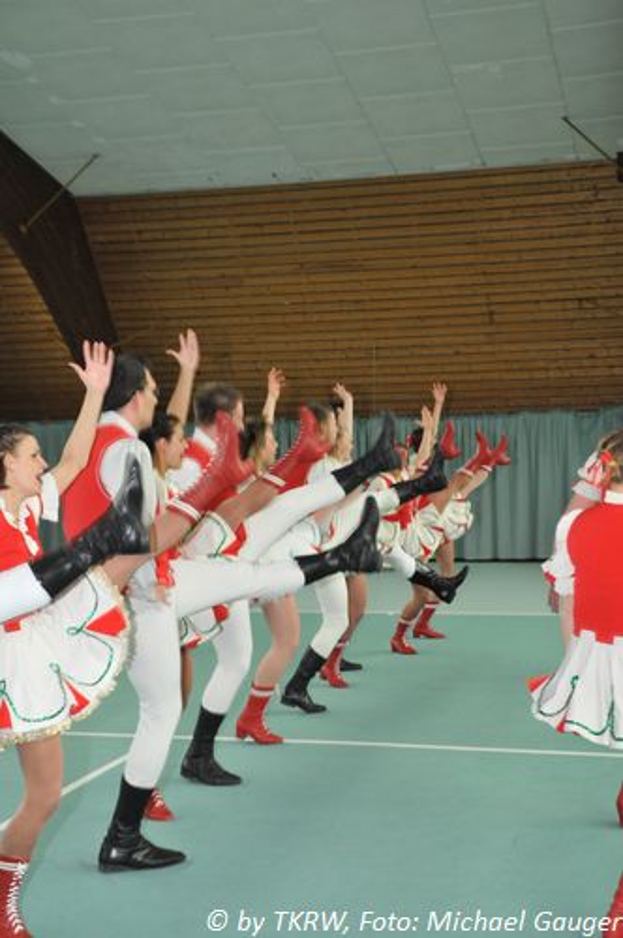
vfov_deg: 37.9
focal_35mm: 52
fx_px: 1366
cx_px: 312
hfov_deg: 25.7
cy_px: 469
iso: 1400
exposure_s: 1/60
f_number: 5.6
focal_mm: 35
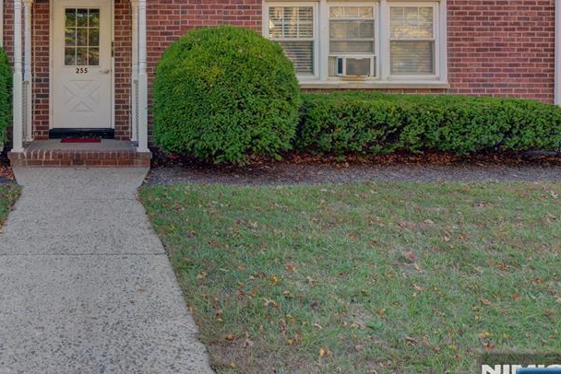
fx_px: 499
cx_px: 99
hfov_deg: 54.0
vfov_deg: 39.6
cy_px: 79
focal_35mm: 32
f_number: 9
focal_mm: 19
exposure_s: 1/30
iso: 250
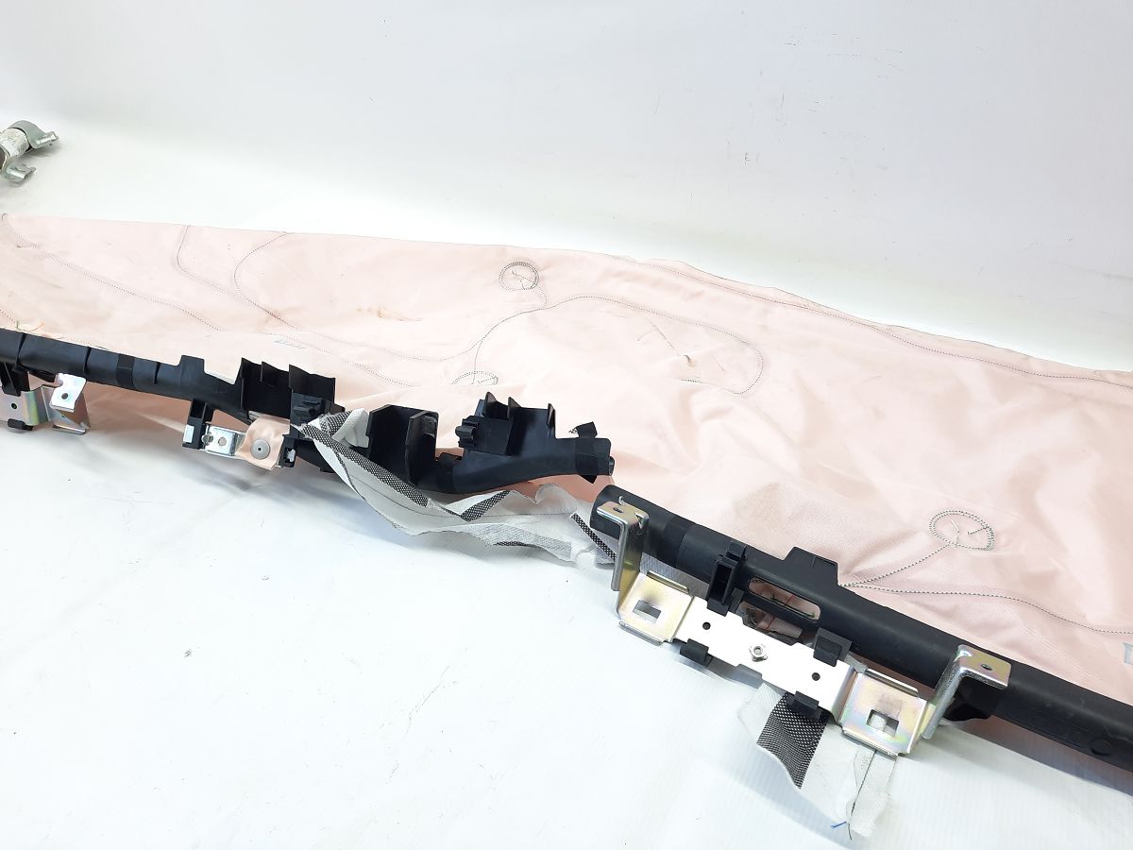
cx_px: 566
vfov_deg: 54.9
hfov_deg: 69.4
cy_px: 425
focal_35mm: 25
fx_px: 818
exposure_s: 1/50
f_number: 2
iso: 80
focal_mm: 4.6
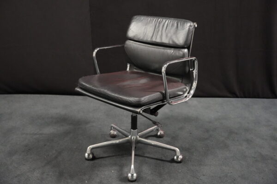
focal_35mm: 37
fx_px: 285
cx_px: 138
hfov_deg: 51.9
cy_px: 92
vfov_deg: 35.9
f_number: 4
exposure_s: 1/30
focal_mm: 37
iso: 12800
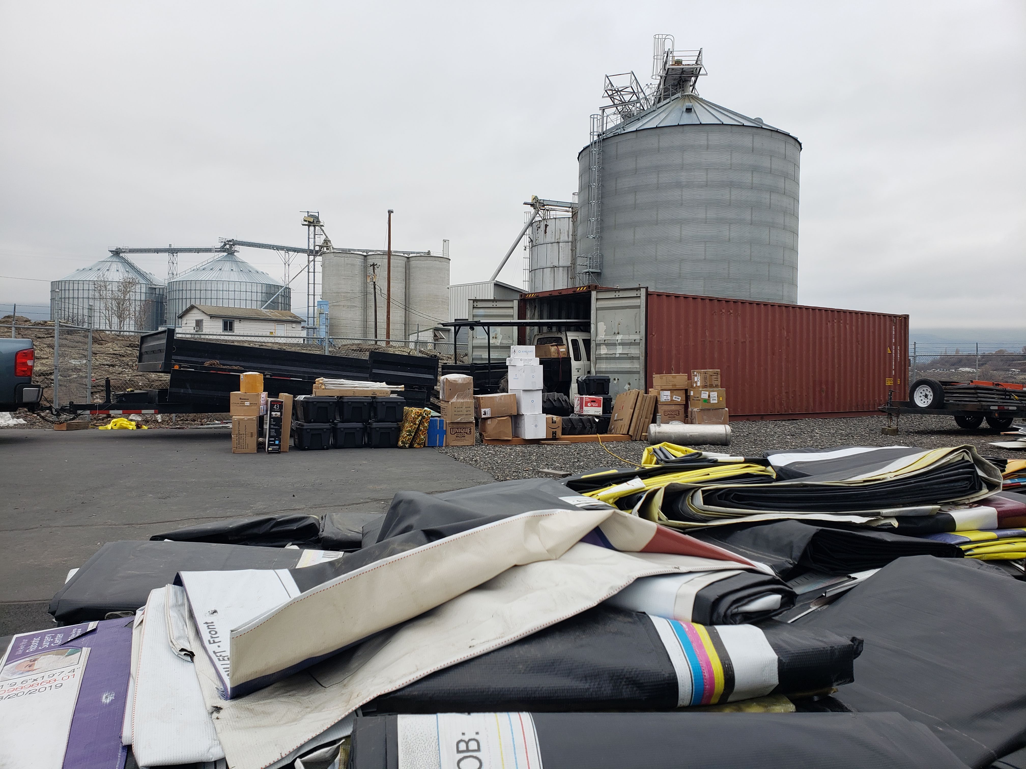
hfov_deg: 67.3
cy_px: 384
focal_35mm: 26
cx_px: 513
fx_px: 771
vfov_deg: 53.1
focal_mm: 4.3
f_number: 2.4
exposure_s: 1/319
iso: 50
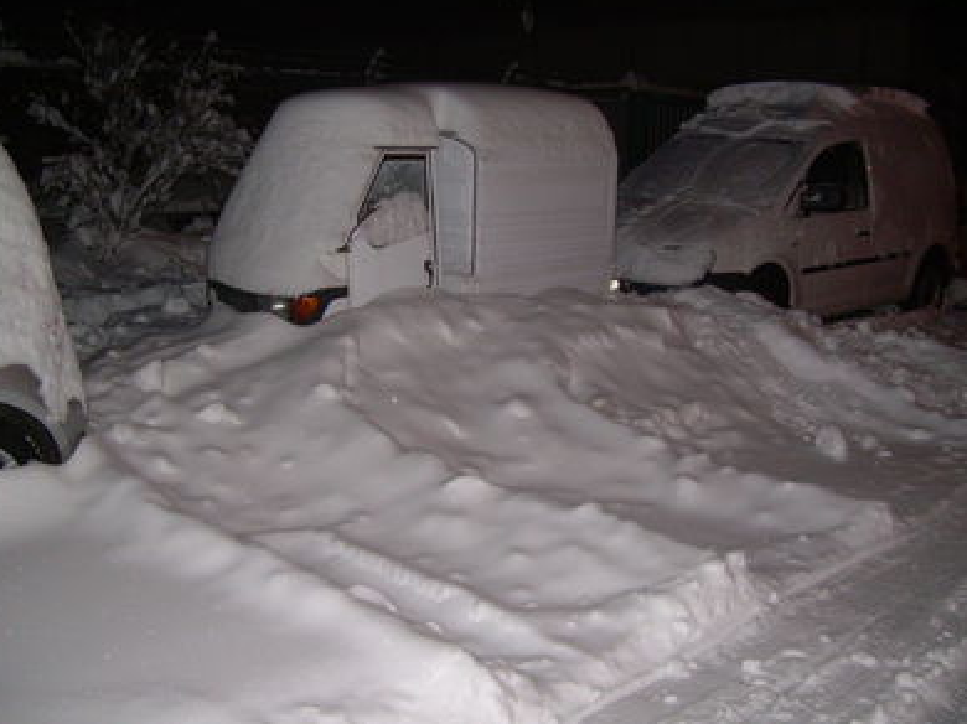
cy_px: 360
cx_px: 479
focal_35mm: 39
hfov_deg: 47.9
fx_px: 1089
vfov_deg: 36.8
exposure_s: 1/60
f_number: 2.8
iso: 200
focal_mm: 6.3
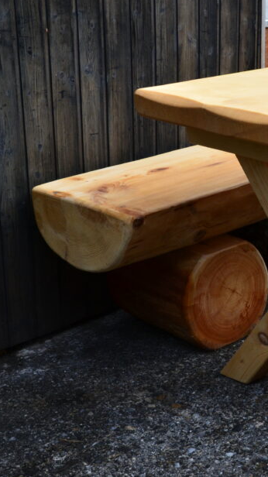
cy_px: 241
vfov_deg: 29.0
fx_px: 923
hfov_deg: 15.4
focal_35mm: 73
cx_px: 392
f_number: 9
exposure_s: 1/125
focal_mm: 28
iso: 500
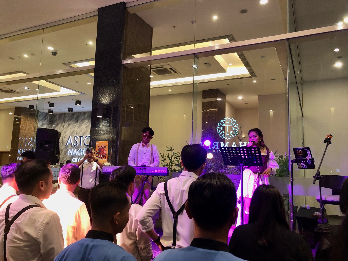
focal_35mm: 29
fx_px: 292
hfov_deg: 61.6
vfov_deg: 48.2
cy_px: 133
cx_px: 171
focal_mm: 4
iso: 50
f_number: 1.8
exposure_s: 1/17
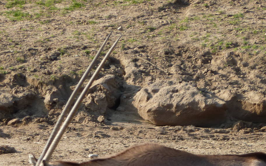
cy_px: 173
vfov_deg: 2.3
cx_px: 154
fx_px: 4059
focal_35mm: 560
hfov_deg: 3.8
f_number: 4.9
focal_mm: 49.2
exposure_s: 1/250
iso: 80
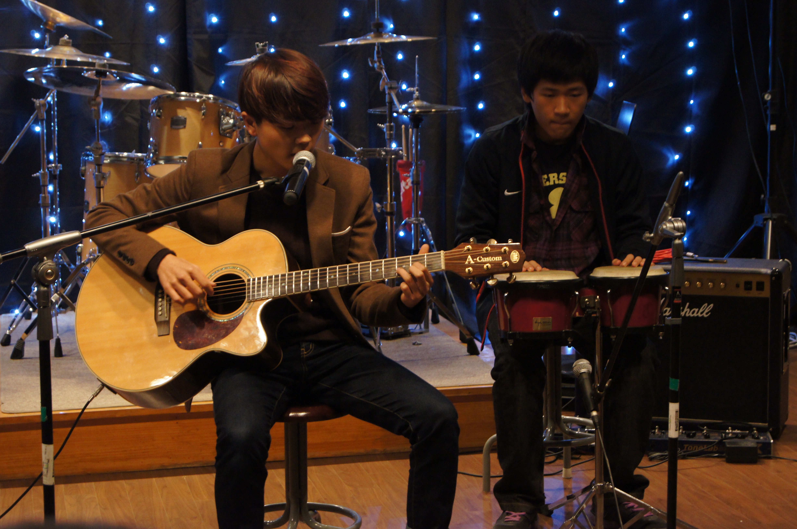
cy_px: 264
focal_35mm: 82
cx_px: 398
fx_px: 1824
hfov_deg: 24.6
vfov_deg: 16.5
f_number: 5.6
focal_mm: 55
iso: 1600
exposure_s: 1/10
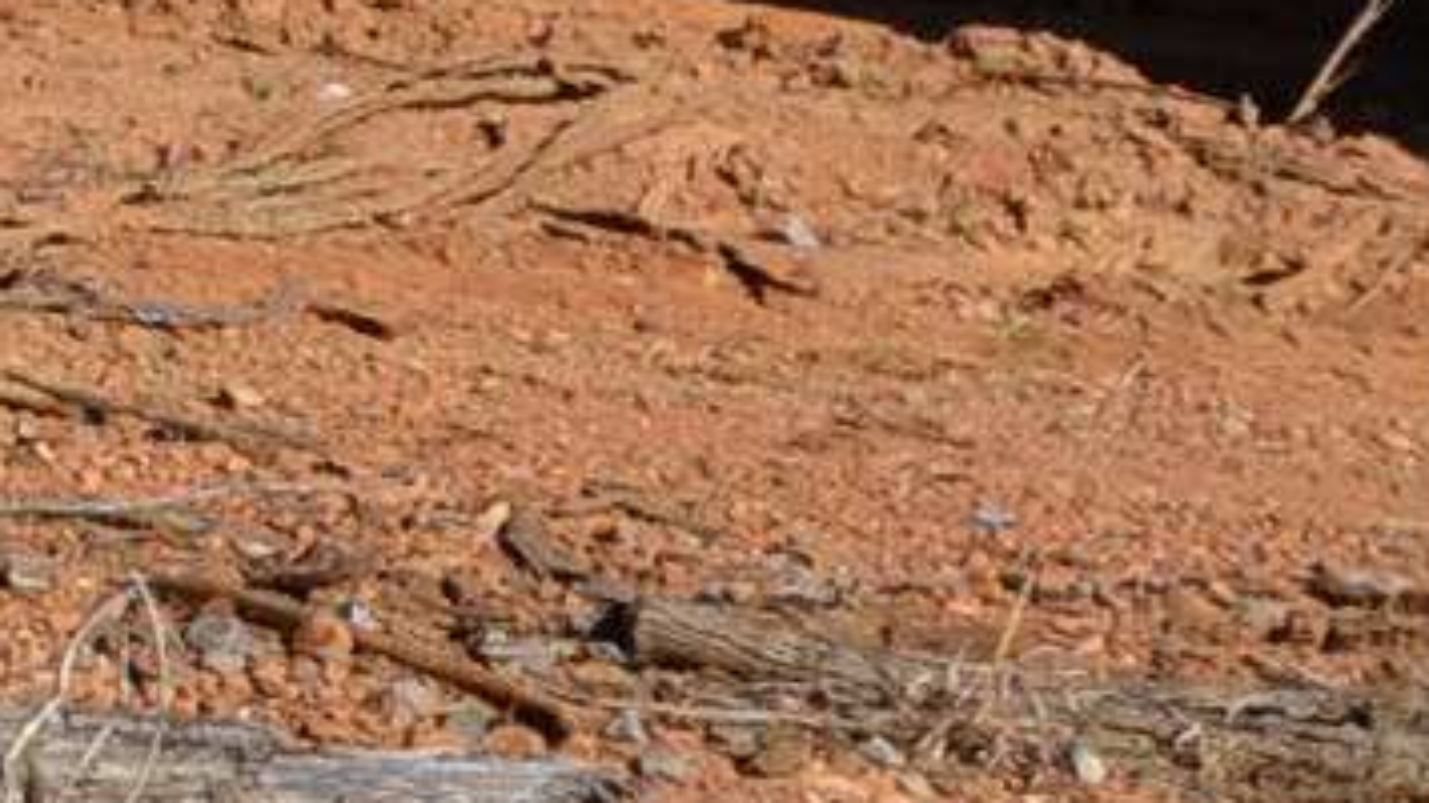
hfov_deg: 9.5
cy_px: -369
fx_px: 6932
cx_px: -2701
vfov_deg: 6.5
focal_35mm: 183
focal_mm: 18
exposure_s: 1/250
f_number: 8
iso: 100
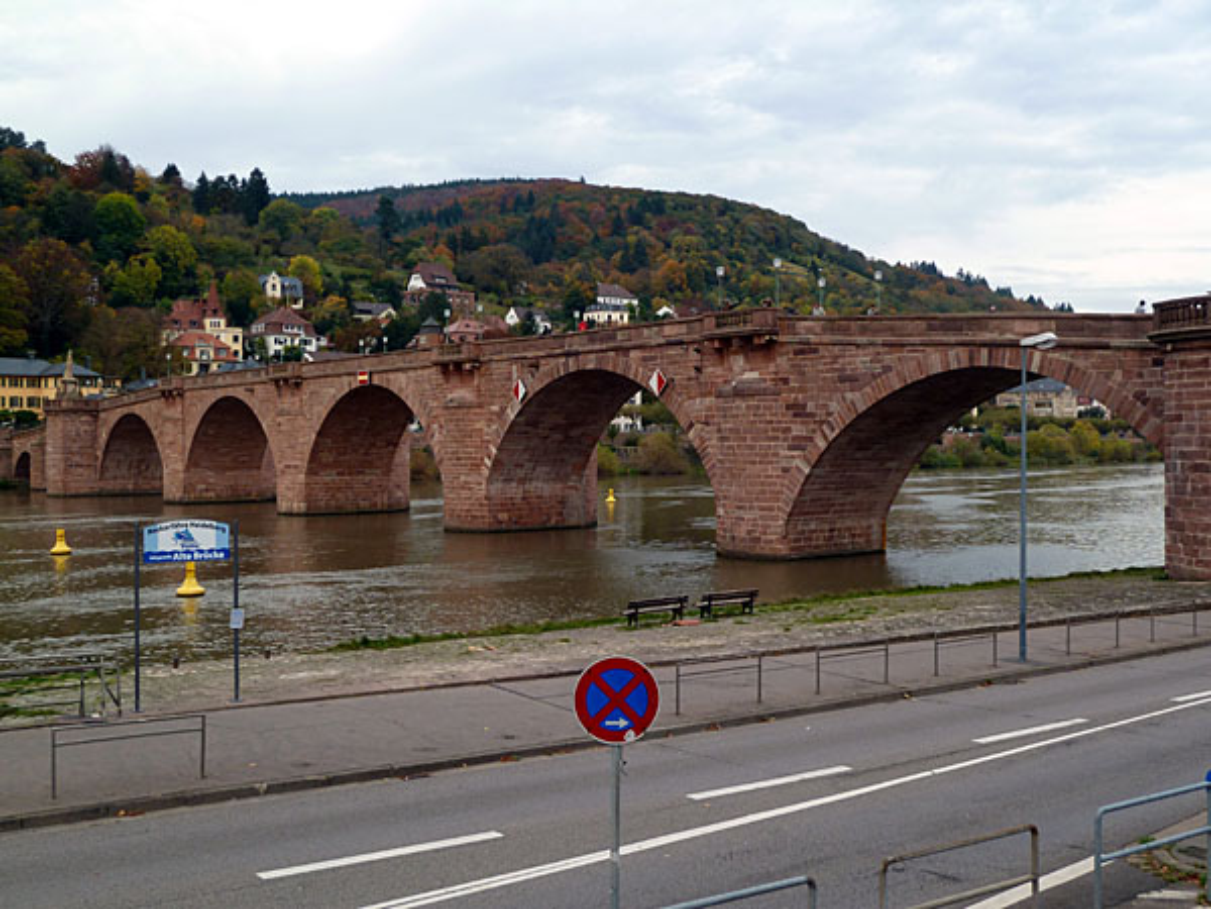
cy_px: 454
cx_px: 606
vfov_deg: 38.7
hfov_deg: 50.1
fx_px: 1294
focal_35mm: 37
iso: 80
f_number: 3.6
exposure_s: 1/80
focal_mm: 6.1
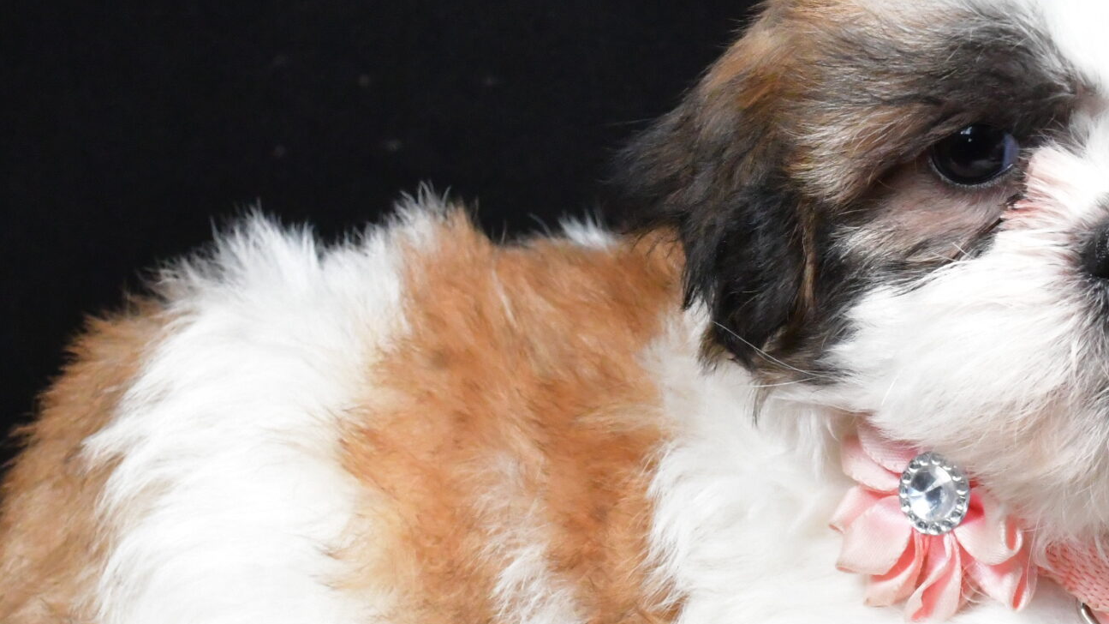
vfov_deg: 13.8
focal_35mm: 87
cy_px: 463
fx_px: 2558
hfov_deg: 24.3
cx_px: 794
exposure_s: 1/400
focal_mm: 28
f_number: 11
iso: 6400
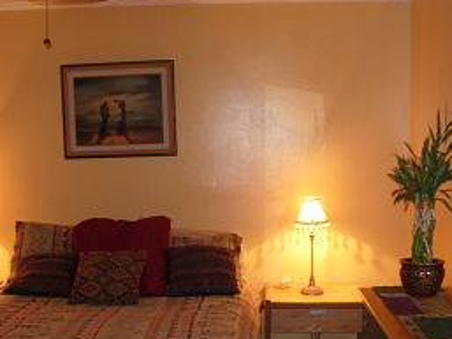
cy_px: 202
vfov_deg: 26.1
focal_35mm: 56
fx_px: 732
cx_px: 211
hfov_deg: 34.3
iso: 141
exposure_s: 1/5.6
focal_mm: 7.5
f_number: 3.8
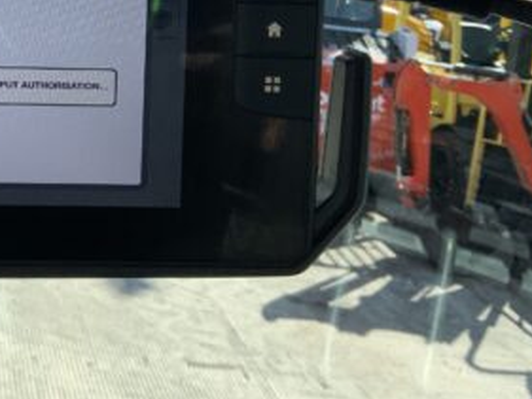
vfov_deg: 21.2
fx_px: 1015
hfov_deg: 27.7
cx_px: 2
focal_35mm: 66
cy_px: -34
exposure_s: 1/1195
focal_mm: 3
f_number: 1.8
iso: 16
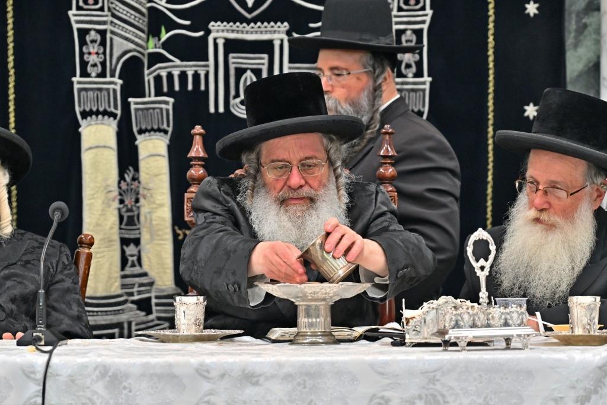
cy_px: 202
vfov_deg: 7.6
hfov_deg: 11.4
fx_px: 3035
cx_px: 304
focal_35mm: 180
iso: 800
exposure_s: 1/250
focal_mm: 120
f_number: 4
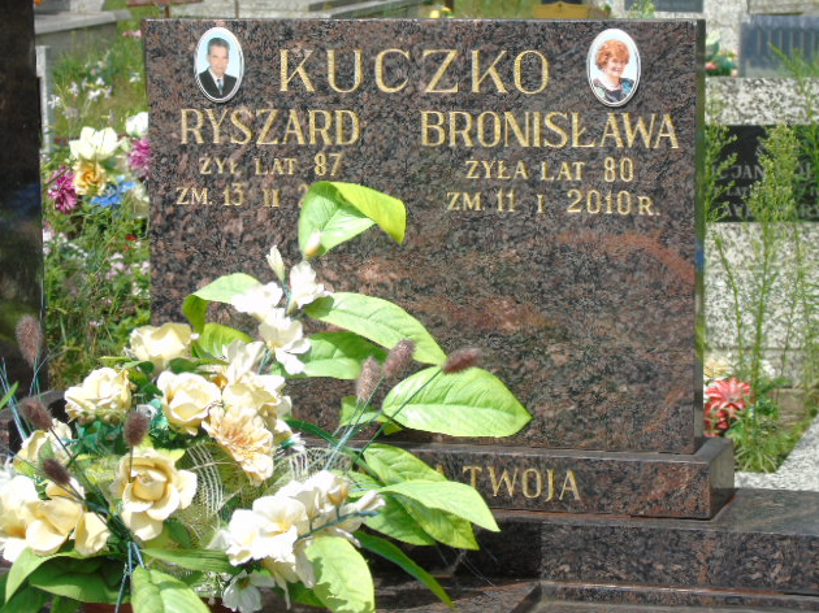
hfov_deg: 15.6
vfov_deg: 11.8
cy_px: 304
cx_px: 410
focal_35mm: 126
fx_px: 2980
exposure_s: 1/640
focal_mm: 22
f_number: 4.6
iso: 80
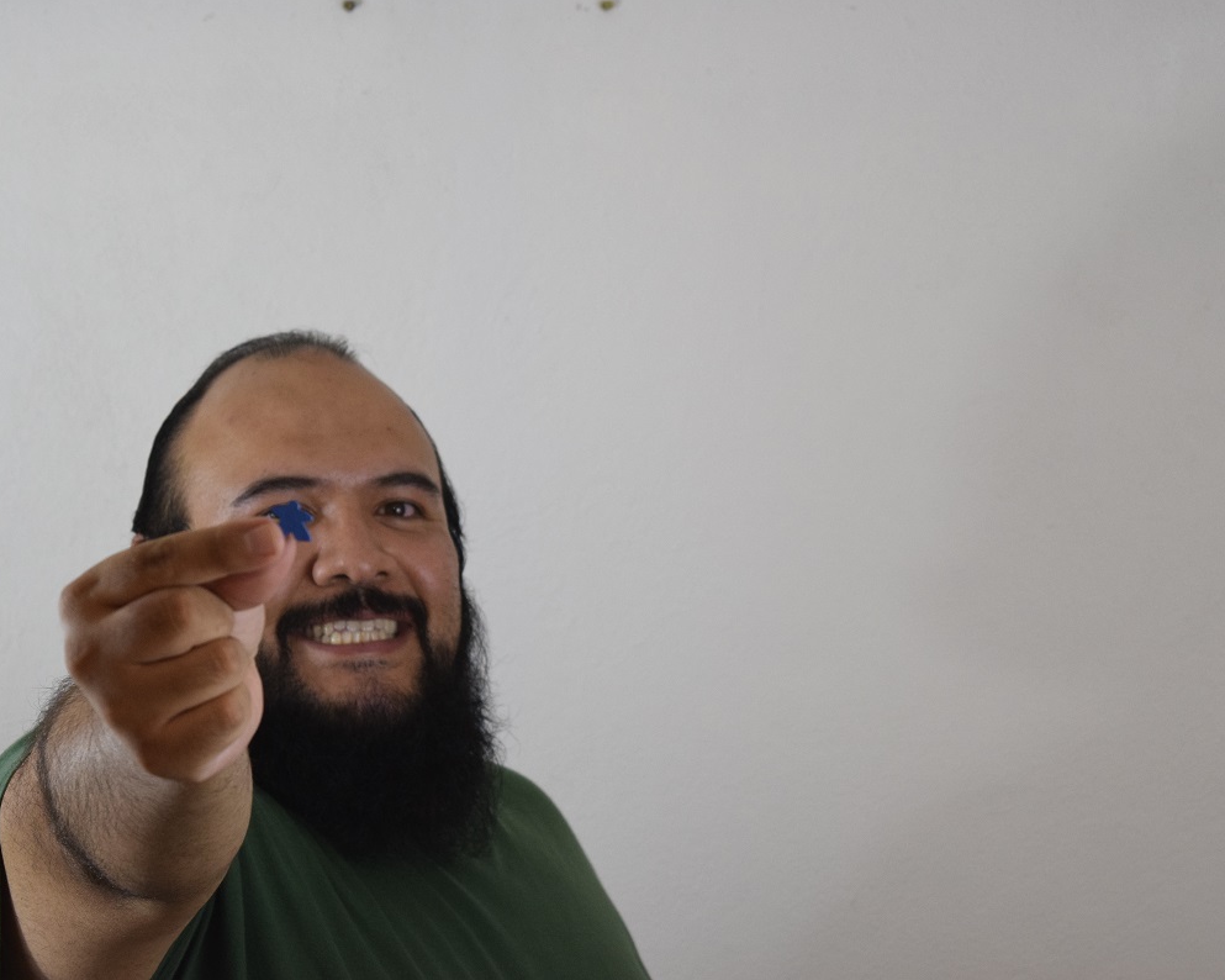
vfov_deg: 16.4
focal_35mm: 94
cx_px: 613
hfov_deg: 20.5
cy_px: 488
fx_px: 3392
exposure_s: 1/60
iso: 1400
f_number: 5.6
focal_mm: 55
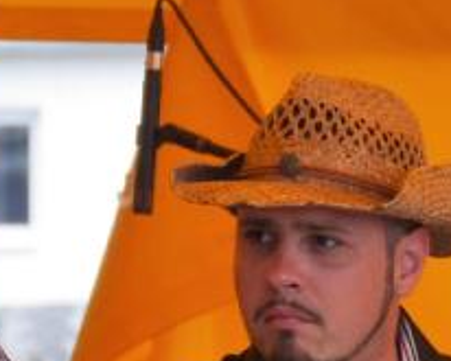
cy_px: 440
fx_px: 7879
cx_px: 72
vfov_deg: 2.6
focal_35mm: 590
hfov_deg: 3.3
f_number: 5.8
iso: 400
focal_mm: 78
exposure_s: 1/160
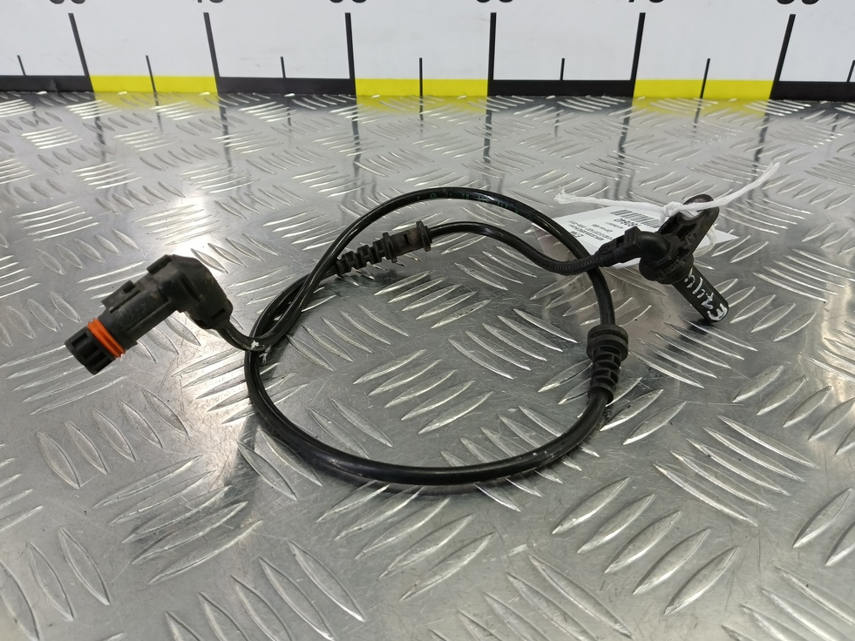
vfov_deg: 56.8
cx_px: 421
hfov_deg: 71.6
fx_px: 593
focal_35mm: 24
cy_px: 313
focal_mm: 4.11
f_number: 1.6
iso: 119
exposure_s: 1/50
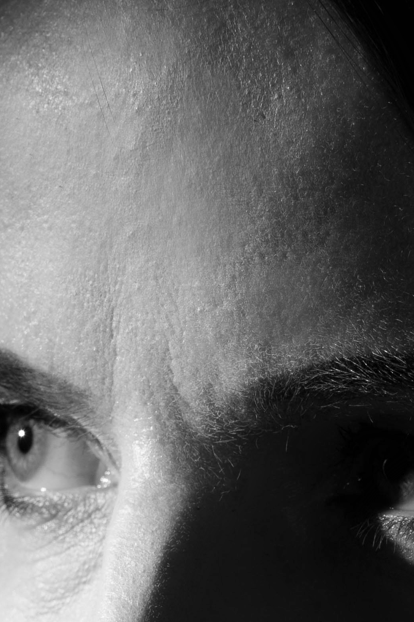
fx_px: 9970
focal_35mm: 578
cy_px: 669
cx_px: 280
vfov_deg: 3.6
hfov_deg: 2.4
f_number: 11
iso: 100
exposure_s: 1/160
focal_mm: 150
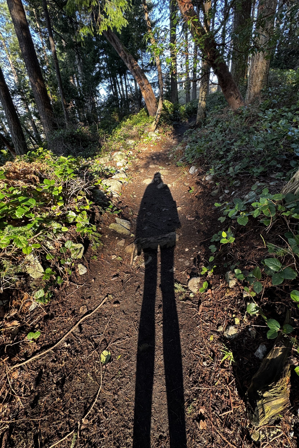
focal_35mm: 15
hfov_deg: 77.3
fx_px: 187
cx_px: 152
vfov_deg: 100.4
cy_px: 222
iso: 64
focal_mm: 2.22
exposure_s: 1/99
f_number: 2.2
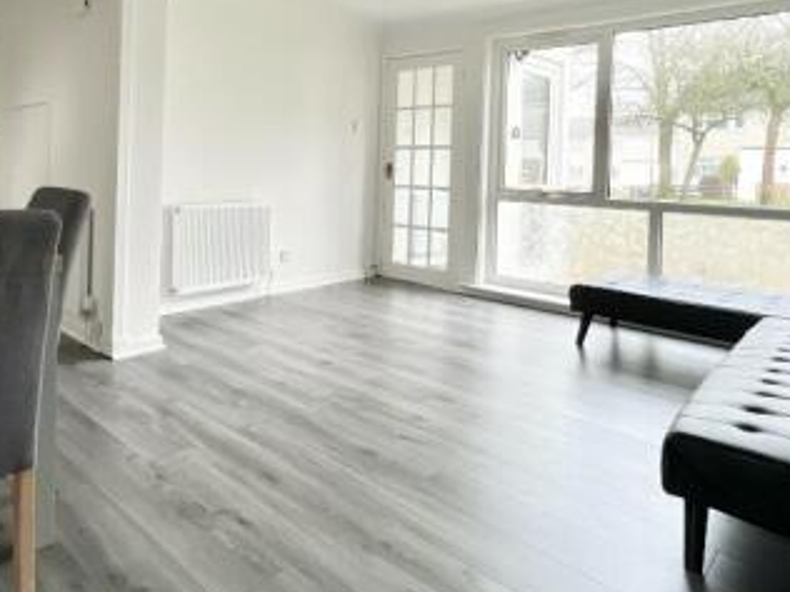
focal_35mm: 24
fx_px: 548
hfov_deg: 69.8
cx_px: 271
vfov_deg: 54.9
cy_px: 171
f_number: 1.8
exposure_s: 1/99
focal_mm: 1.57
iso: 160
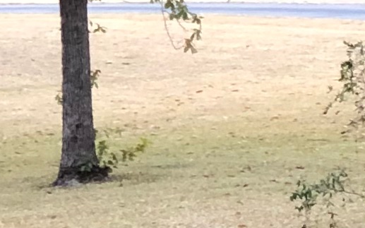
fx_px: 4277
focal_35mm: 430
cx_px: 836
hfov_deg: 4.8
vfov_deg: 3.1
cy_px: 88
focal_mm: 6
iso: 50
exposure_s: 1/60
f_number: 2.4
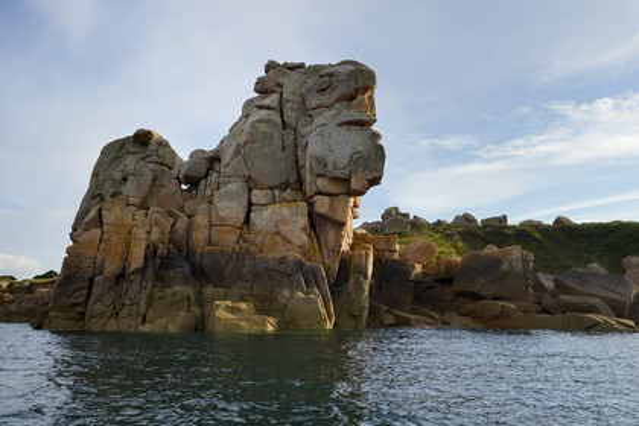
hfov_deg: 54.4
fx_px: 621
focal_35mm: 35
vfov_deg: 37.9
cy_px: 213
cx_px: 320
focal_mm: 35
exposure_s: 1/500
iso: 400
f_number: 11
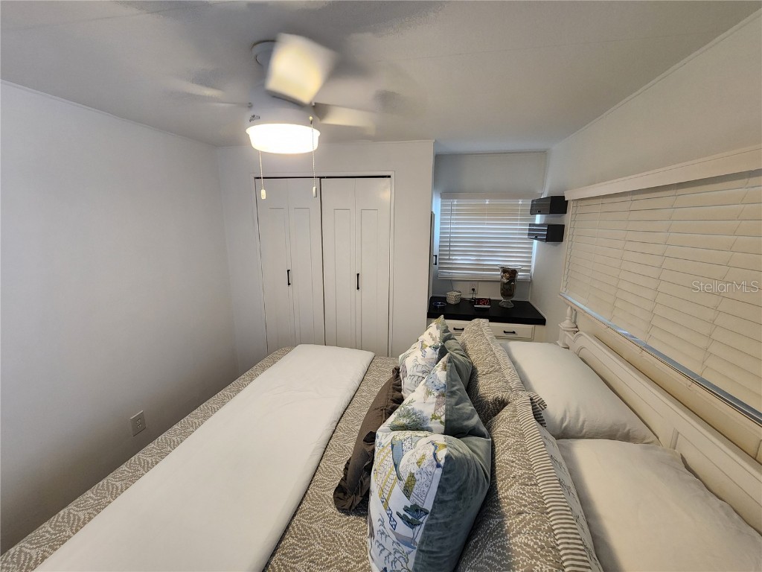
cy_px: 286
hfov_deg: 106.2
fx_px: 286
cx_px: 381
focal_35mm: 13
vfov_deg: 89.9
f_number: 2.2
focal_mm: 2.2
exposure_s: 1/60
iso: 320
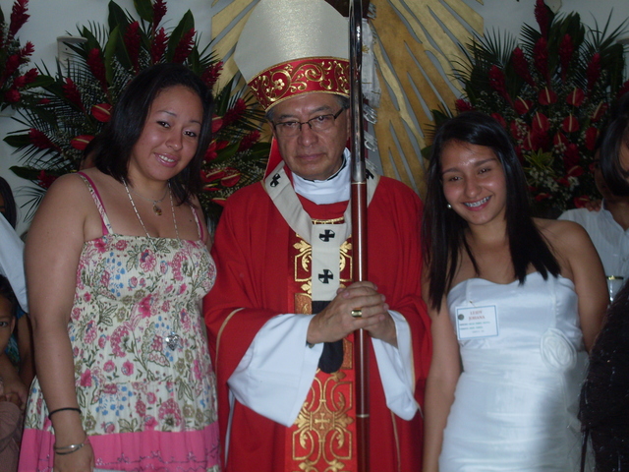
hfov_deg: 27.4
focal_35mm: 71
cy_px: 236
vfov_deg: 20.7
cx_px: 314
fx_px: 1290
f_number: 3.7
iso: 100
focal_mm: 11.7
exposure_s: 1/45
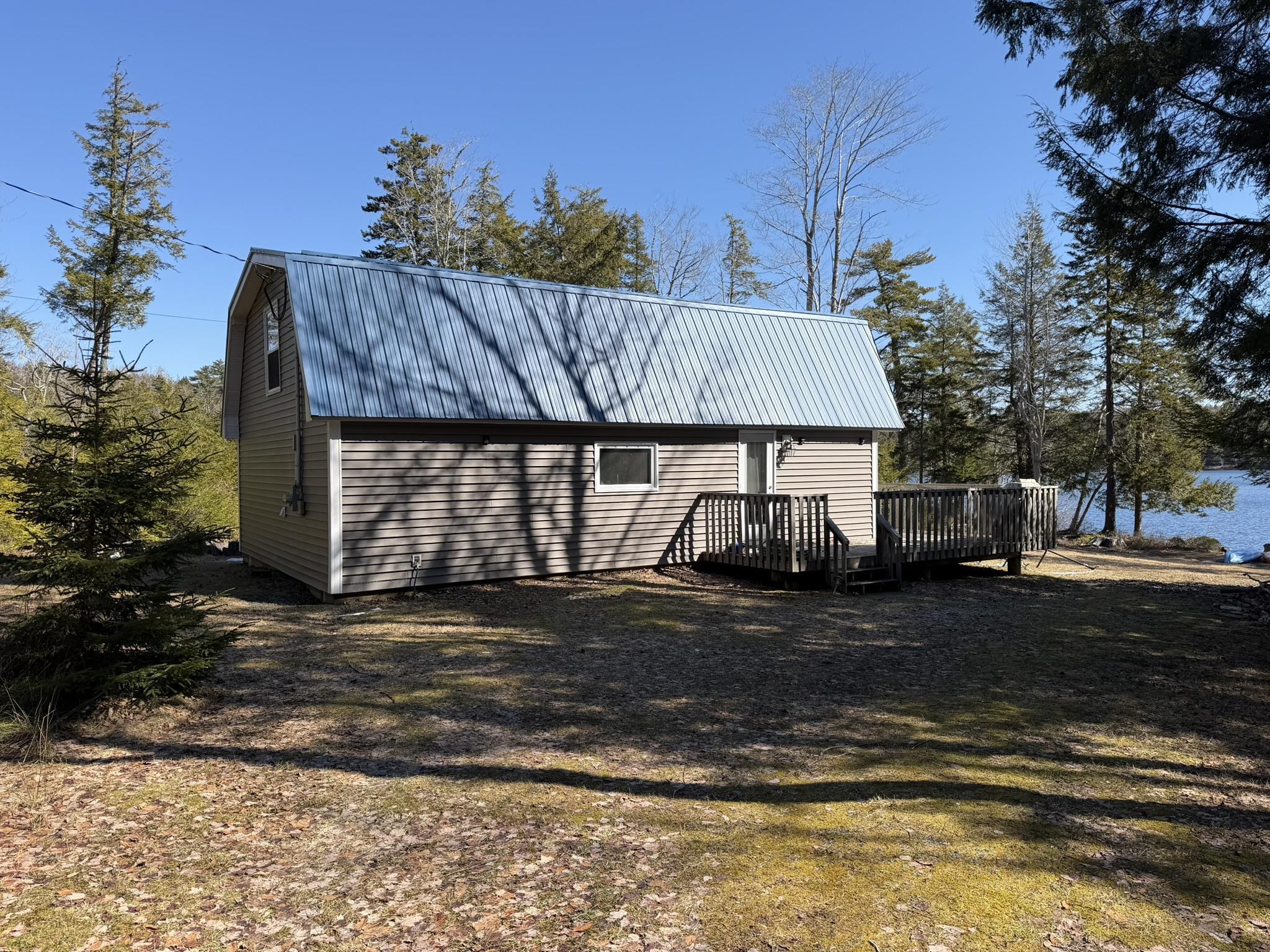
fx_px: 881
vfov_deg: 56.8
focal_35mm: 24
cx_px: 635
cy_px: 476
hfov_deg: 71.6
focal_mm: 6.76
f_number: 1.78
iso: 80
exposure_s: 1/2907
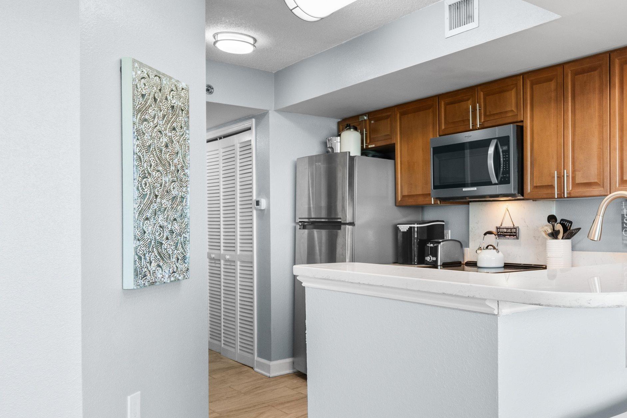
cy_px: 220
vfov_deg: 42.3
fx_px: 540
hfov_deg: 57.7
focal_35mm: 31
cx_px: 458
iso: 100
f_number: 5
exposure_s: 1/2
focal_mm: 13
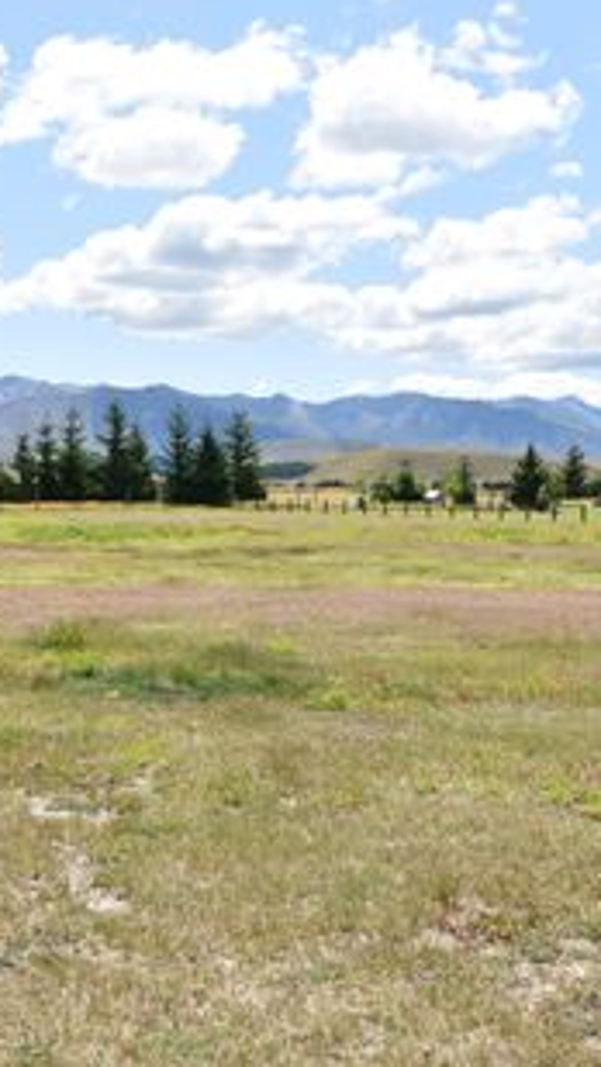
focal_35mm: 43
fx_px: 1217
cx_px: 124
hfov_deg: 27.2
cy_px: 530
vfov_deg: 47.3
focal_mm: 18
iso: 200
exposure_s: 1/500
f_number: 11
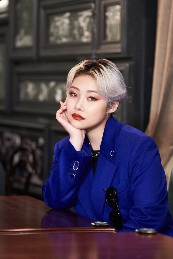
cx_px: 86
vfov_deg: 13.1
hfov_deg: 8.7
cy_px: 130
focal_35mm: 157
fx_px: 1132
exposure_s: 1/125
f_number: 4
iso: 2000
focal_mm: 157
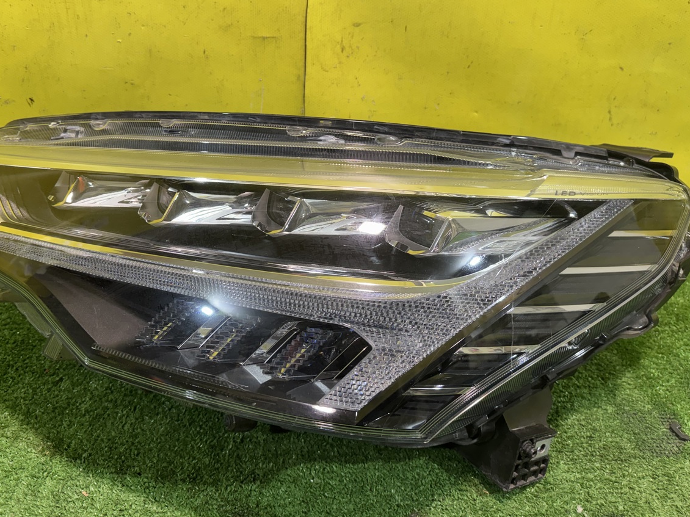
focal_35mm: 29
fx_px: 578
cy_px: 211
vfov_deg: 48.0
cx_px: 314
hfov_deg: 61.6
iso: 160
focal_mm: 6.76
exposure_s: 1/99
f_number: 1.78
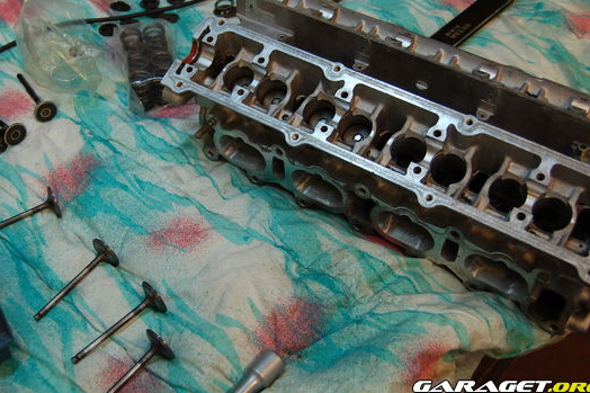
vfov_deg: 30.4
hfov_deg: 44.4
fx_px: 721
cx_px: 245
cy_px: 158
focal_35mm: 44
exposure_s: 1/60
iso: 400
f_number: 4
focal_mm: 24
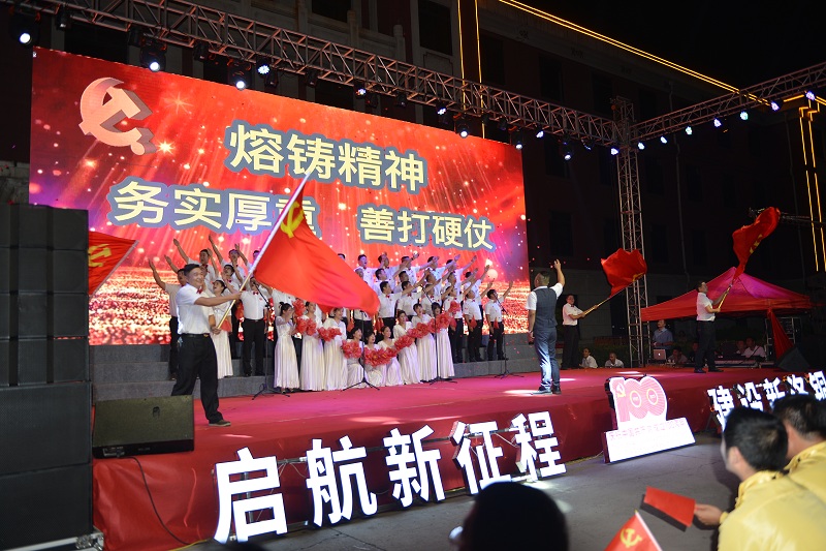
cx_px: 413
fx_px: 665
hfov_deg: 63.7
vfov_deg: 44.9
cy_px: 276
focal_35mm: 29
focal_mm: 29
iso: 110
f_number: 2.8
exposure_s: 1/80
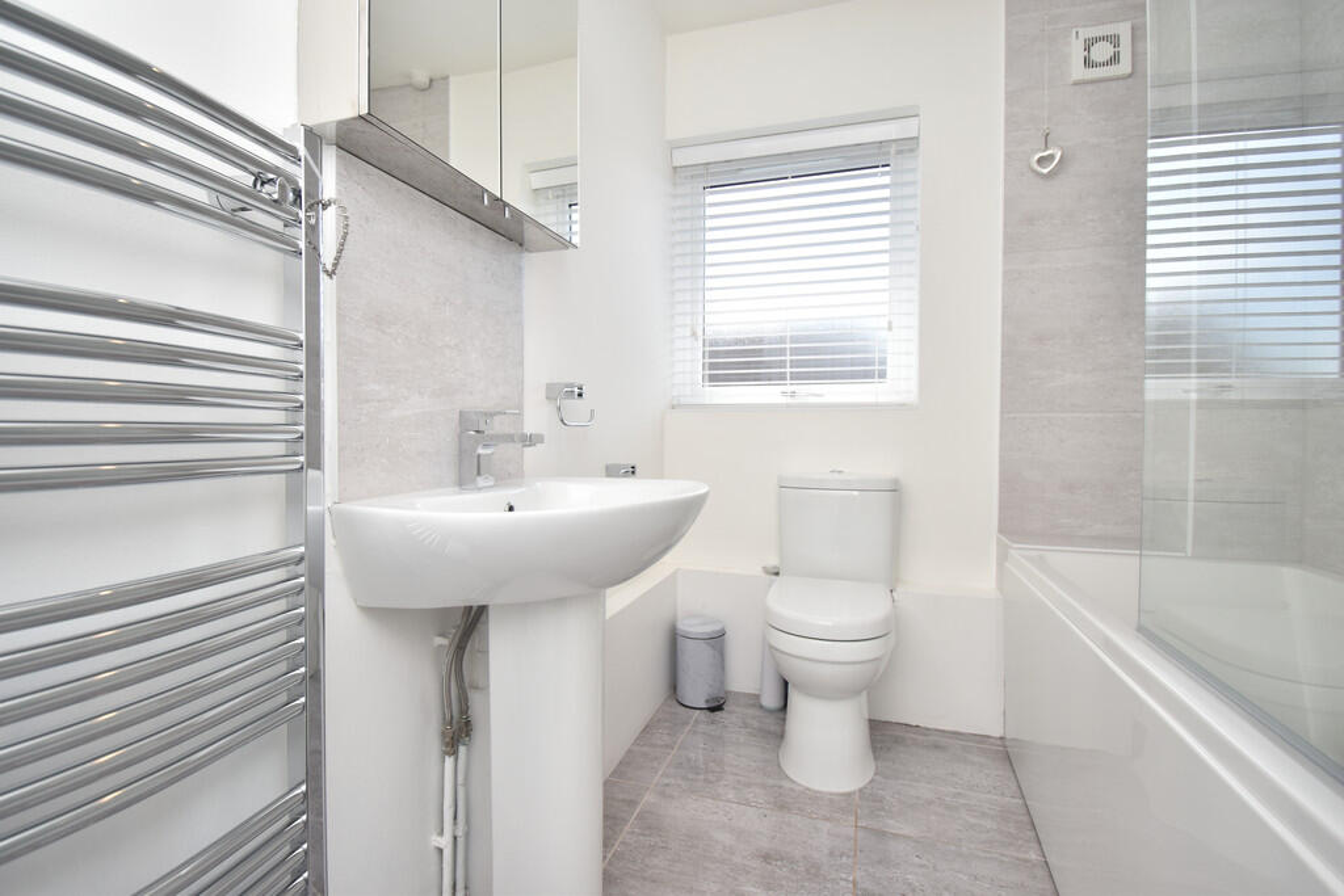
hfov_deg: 100.4
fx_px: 560
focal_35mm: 15
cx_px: 672
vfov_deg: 77.3
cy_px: 448
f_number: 4.5
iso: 250
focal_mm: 10
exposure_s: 1/200
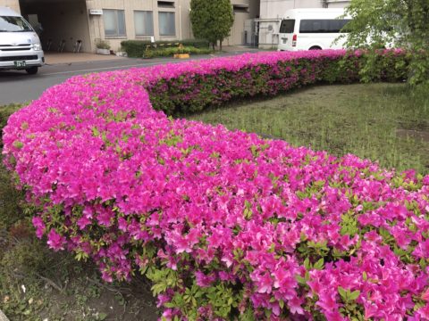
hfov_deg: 63.4
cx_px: 214
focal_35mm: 28
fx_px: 347
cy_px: 160
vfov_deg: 49.7
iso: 20
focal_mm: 3.99
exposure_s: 1/638
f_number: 1.8
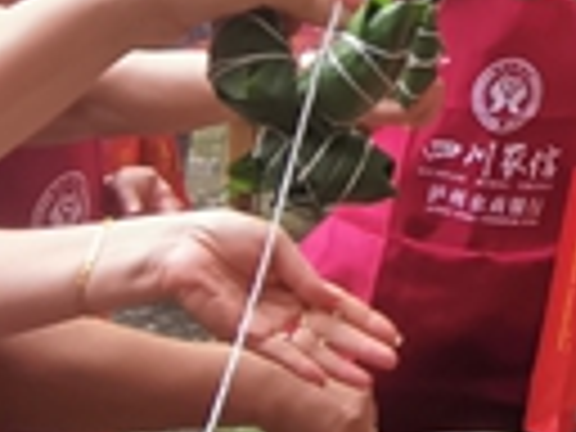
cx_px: 796
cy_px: -306
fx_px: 1414
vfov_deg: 15.3
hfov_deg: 20.5
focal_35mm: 85
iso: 50
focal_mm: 2.26
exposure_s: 1/131
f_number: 2.2
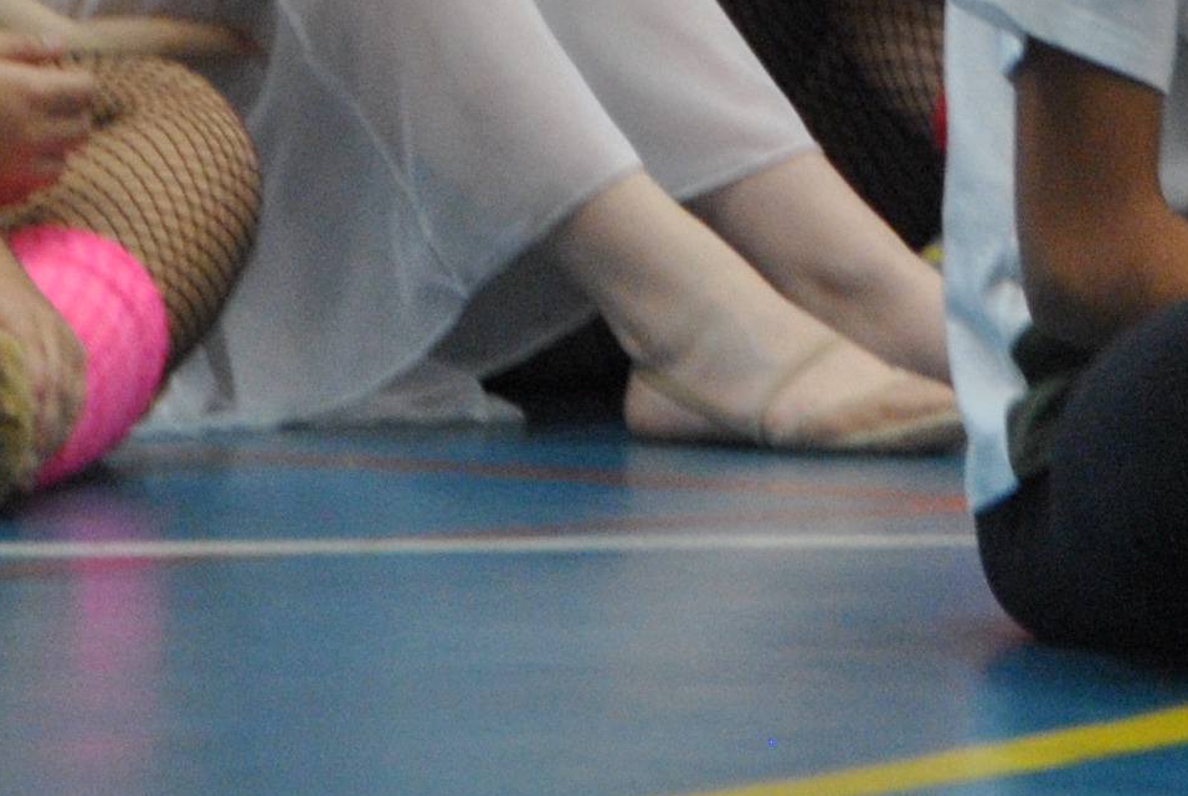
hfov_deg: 3.3
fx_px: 20455
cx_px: 1095
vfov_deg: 2.2
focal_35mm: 619
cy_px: -681
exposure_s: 1/80
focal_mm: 102
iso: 800
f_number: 5.6
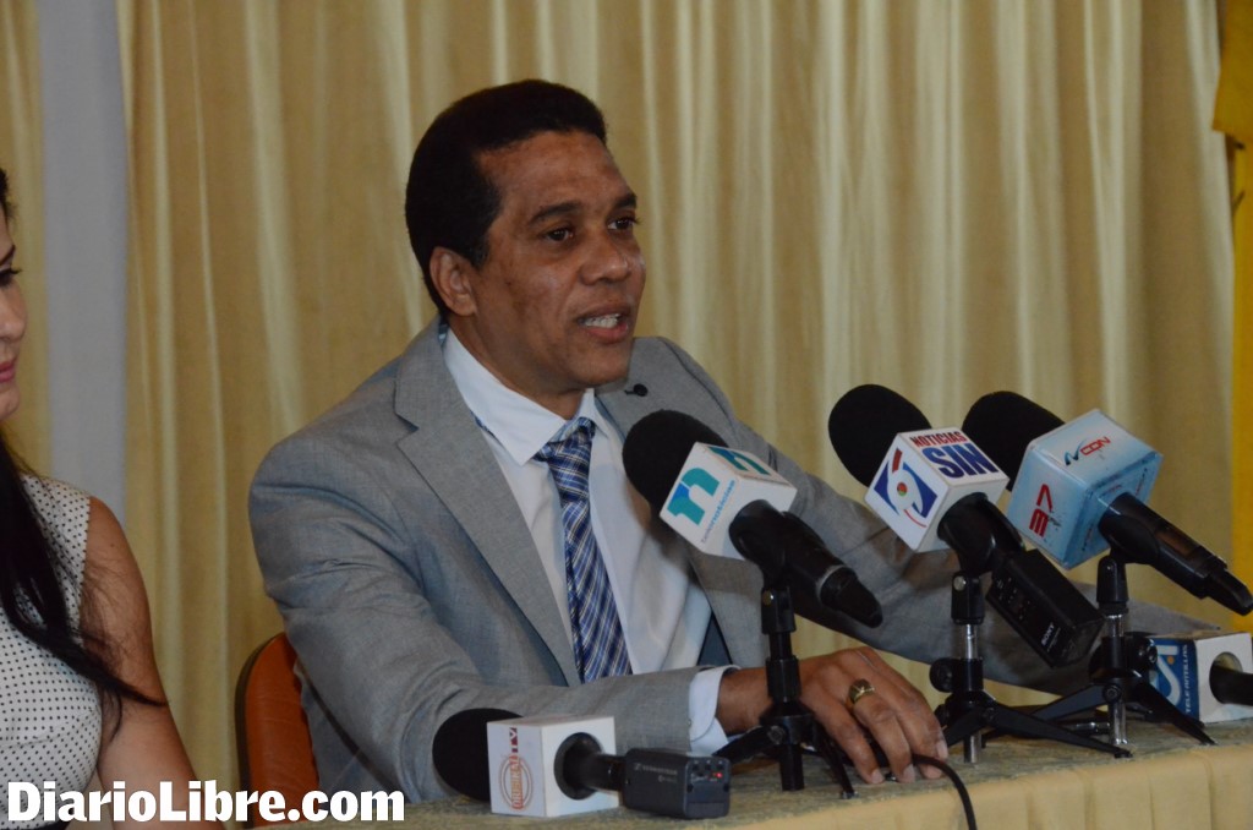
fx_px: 5470
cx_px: 626
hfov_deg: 13.1
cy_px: 415
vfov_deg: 8.7
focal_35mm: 158
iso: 6400
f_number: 10
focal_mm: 105
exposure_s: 1/160
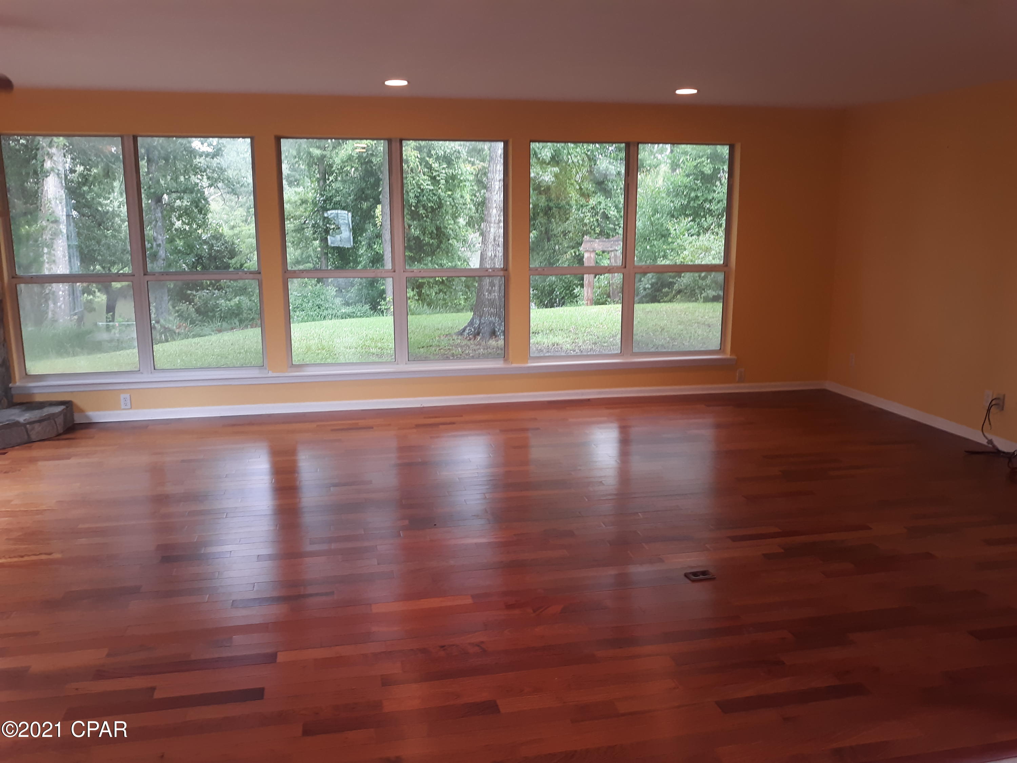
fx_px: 823
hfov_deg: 63.4
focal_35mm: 28
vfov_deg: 49.7
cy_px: 382
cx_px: 508
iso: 80
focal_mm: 3.7
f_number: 1.7
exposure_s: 1/40
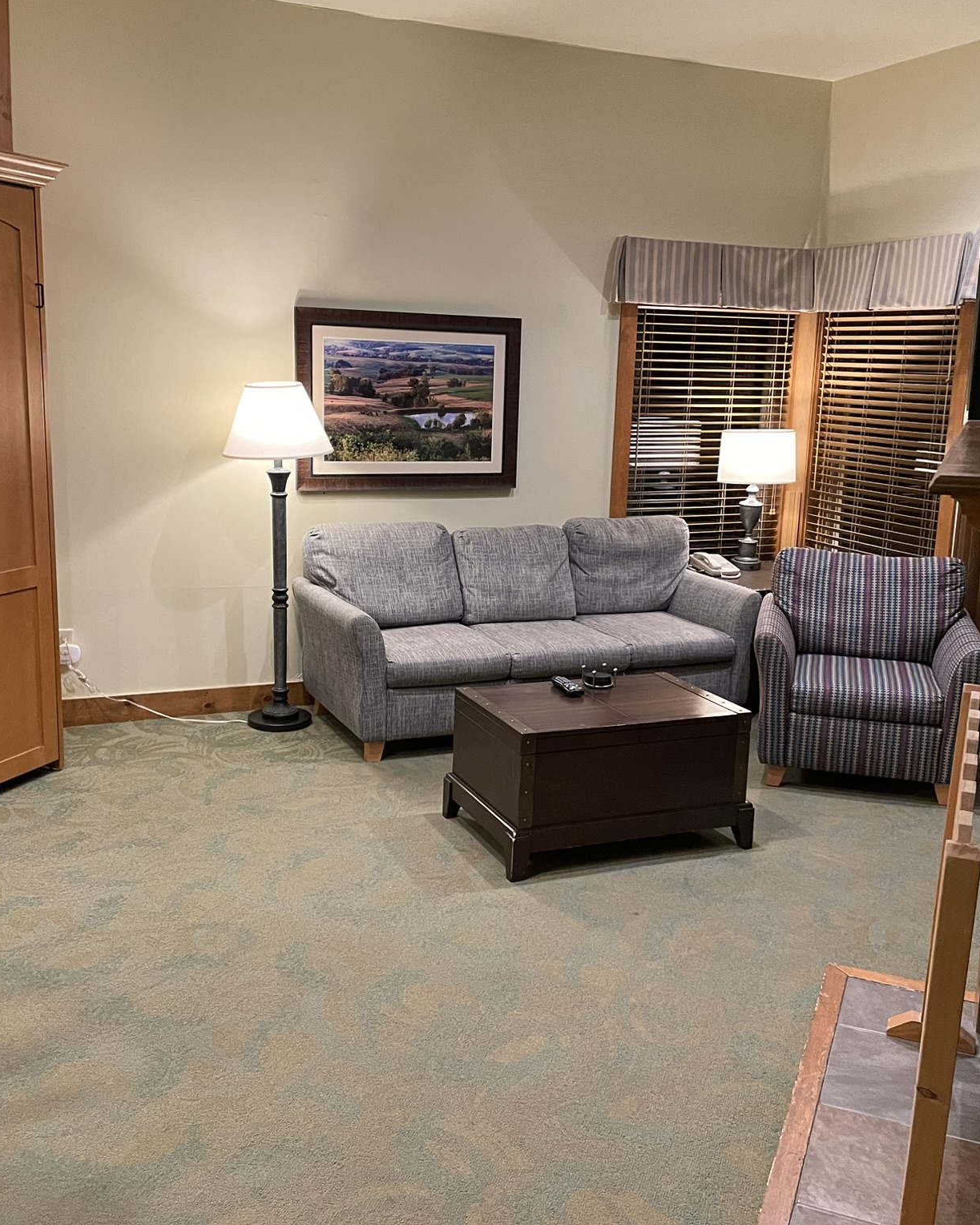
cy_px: 610
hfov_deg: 43.4
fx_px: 1233
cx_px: 482
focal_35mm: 34
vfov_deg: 52.8
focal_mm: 4.2
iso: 400
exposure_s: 1/60
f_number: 1.6
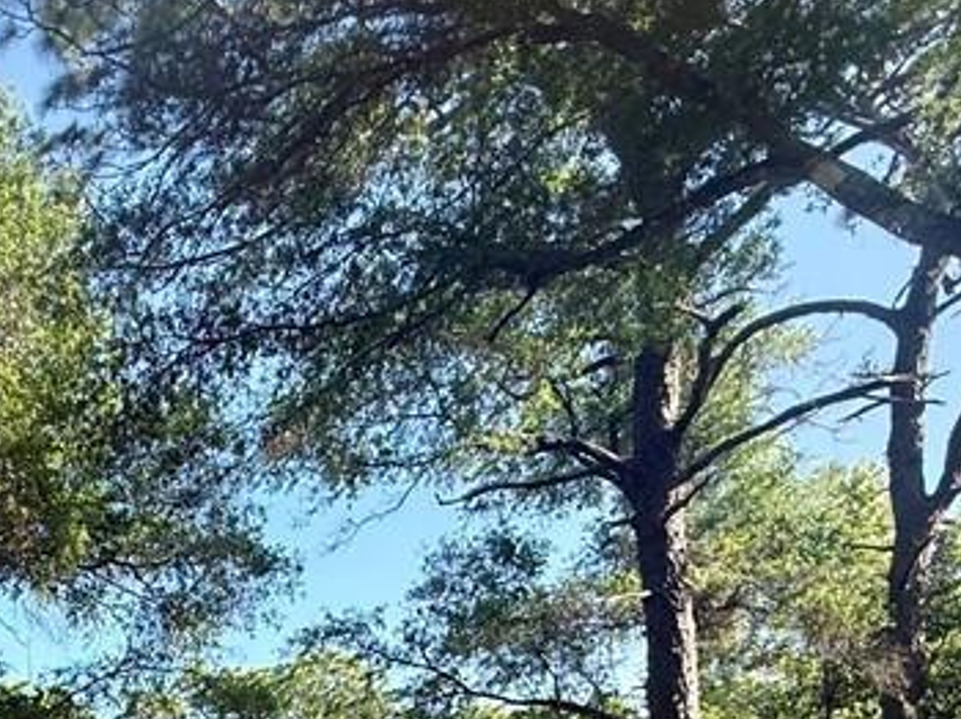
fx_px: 1137
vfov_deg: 27.5
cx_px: -82
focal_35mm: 41
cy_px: 996
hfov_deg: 38.4
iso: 50
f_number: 2.2
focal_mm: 2.22
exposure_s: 1/313
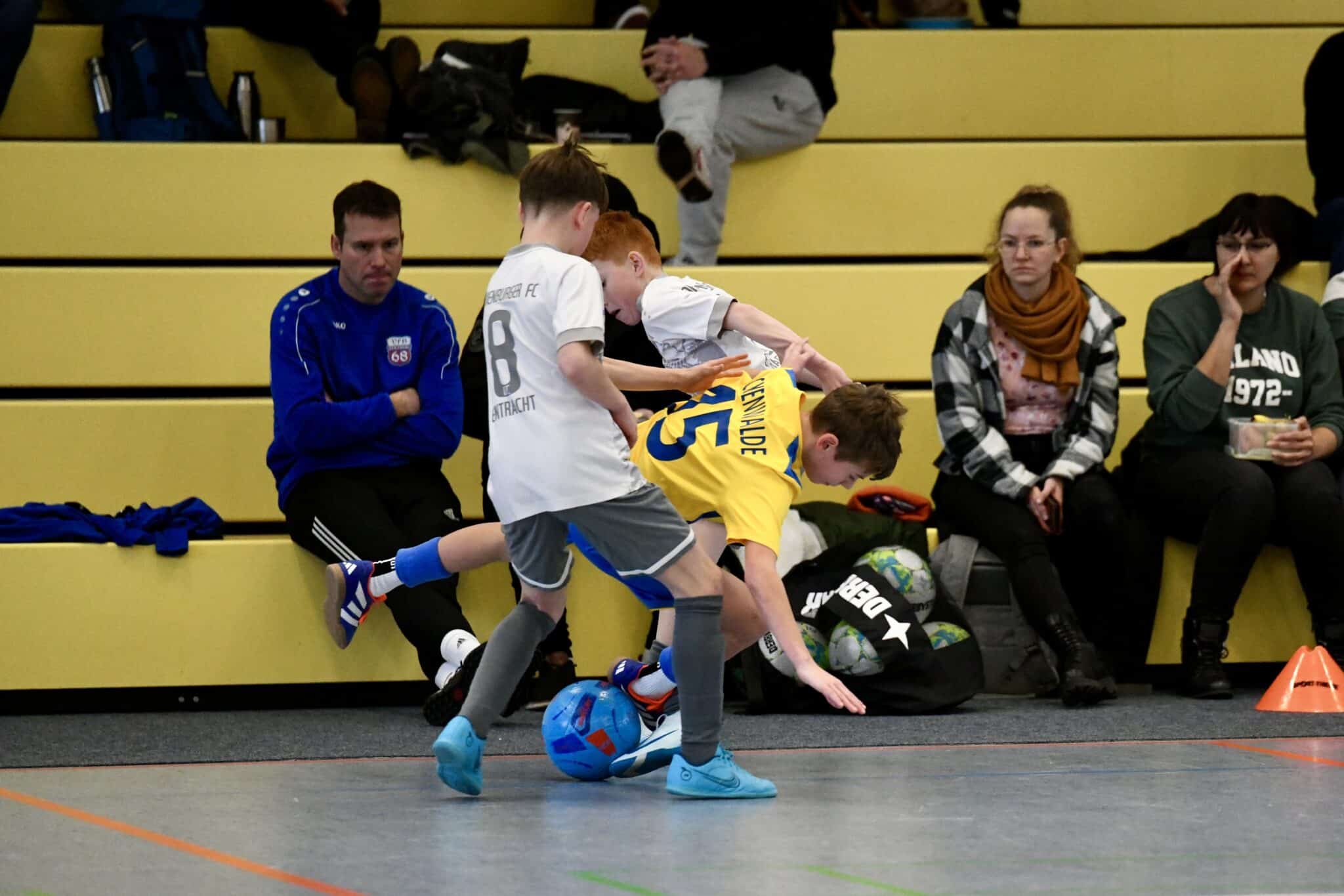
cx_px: 672
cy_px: 448
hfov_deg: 10.3
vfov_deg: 6.9
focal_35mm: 200
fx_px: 7466
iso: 8000
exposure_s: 1/1600
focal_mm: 200
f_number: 2.8
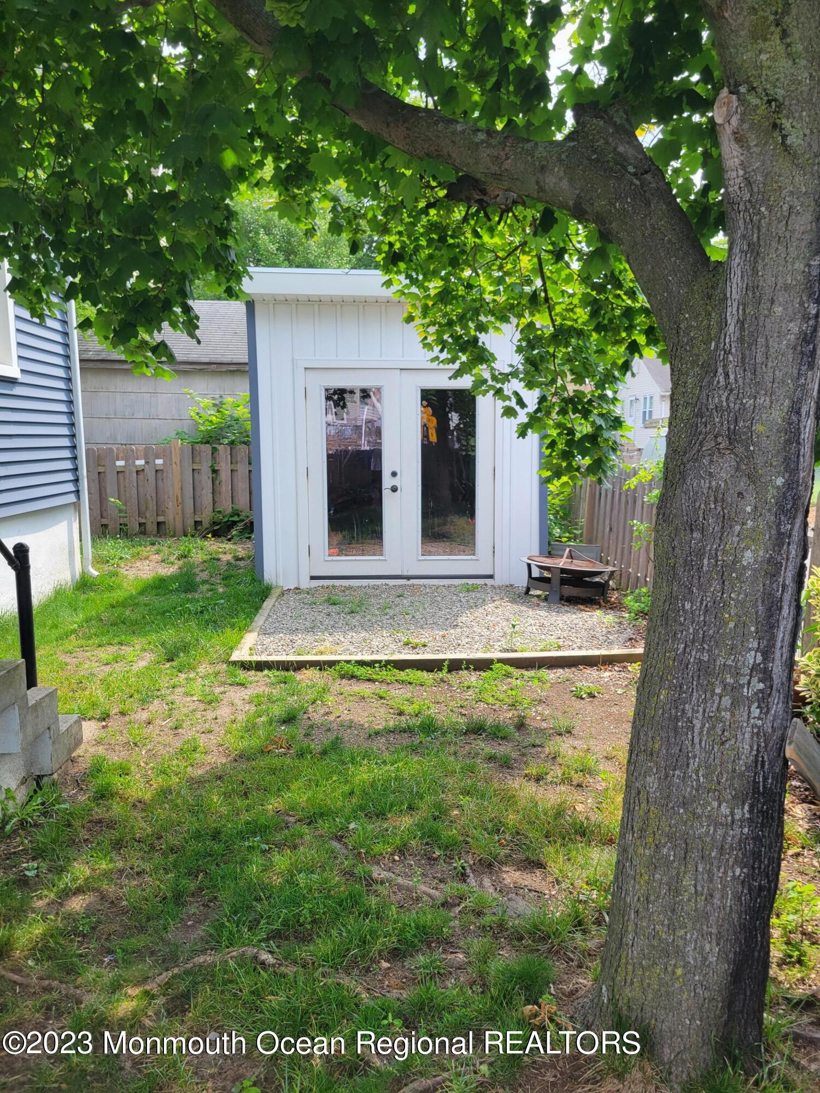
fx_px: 821
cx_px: 410
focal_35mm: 26
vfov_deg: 67.3
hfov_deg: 53.1
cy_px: 546
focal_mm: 5.4
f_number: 1.8
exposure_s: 1/619
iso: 40
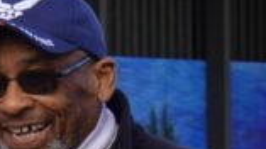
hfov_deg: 3.7
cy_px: 480
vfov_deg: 2.1
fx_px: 4087
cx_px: -54
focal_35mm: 580
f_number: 5
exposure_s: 1/200
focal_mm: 31.46
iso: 100
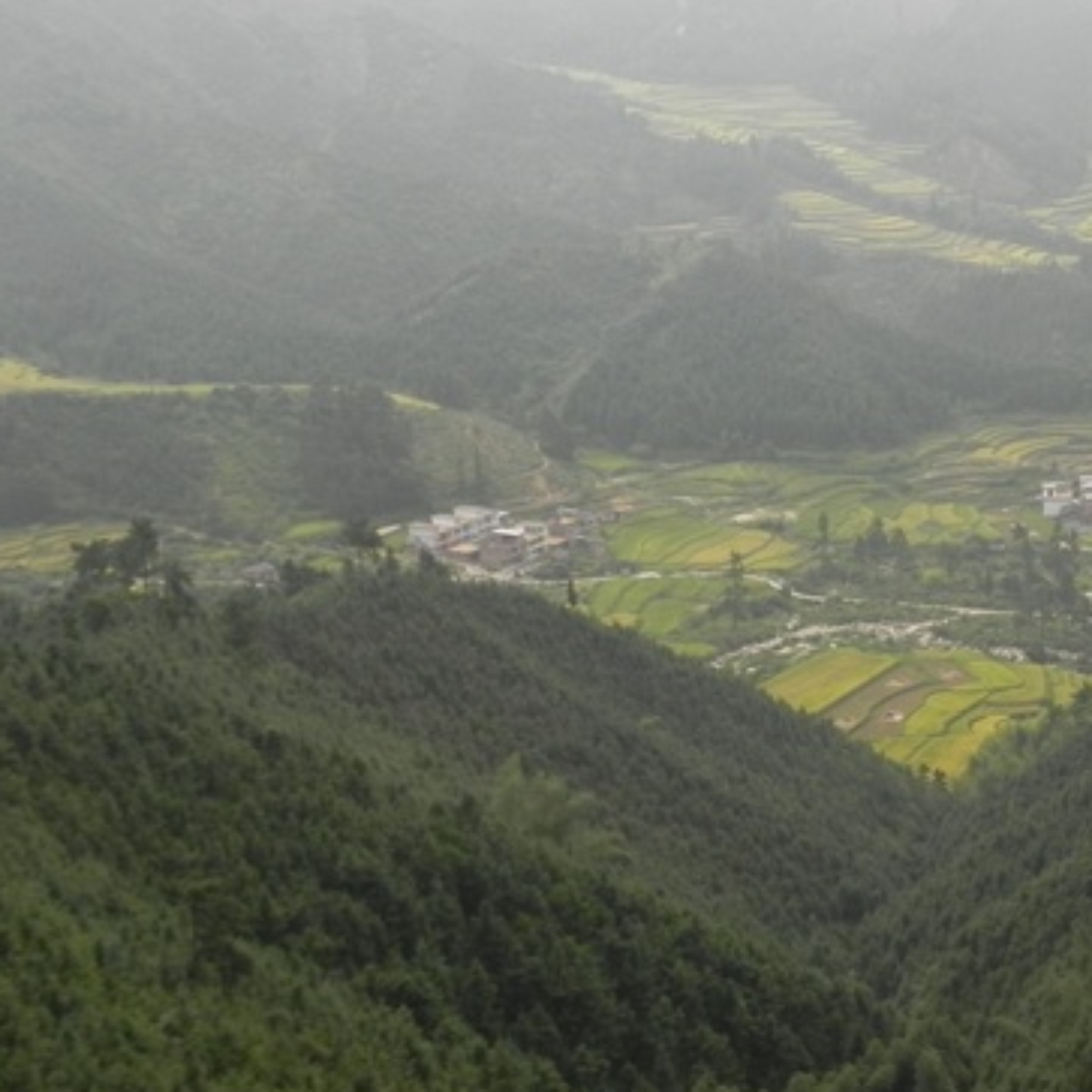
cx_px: 996
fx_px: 2248
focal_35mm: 63
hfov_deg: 26.3
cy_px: 435
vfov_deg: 27.2
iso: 160
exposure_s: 1/271
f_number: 5.6
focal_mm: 6.6
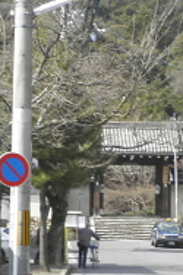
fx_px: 1826
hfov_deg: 5.7
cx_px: 126
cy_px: 190
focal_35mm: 239
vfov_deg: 8.6
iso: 64
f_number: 5.9
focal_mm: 19.6
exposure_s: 1/125
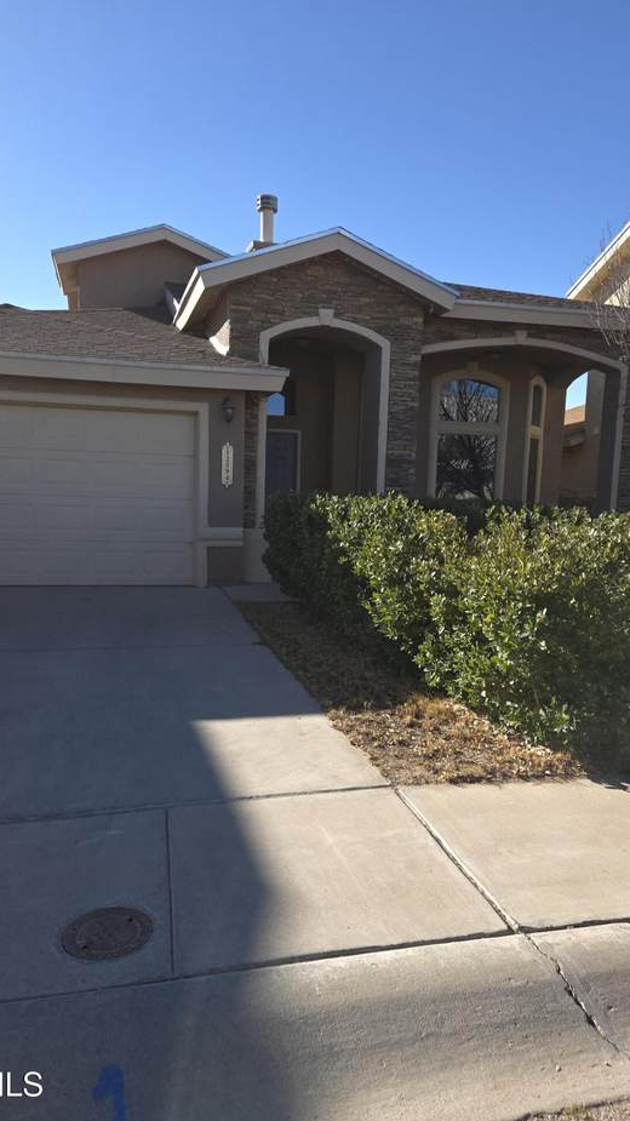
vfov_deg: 71.9
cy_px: 556
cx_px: 290
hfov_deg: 44.3
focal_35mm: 26
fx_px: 772
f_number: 1.8
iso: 50
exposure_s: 1/1324
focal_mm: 5.4
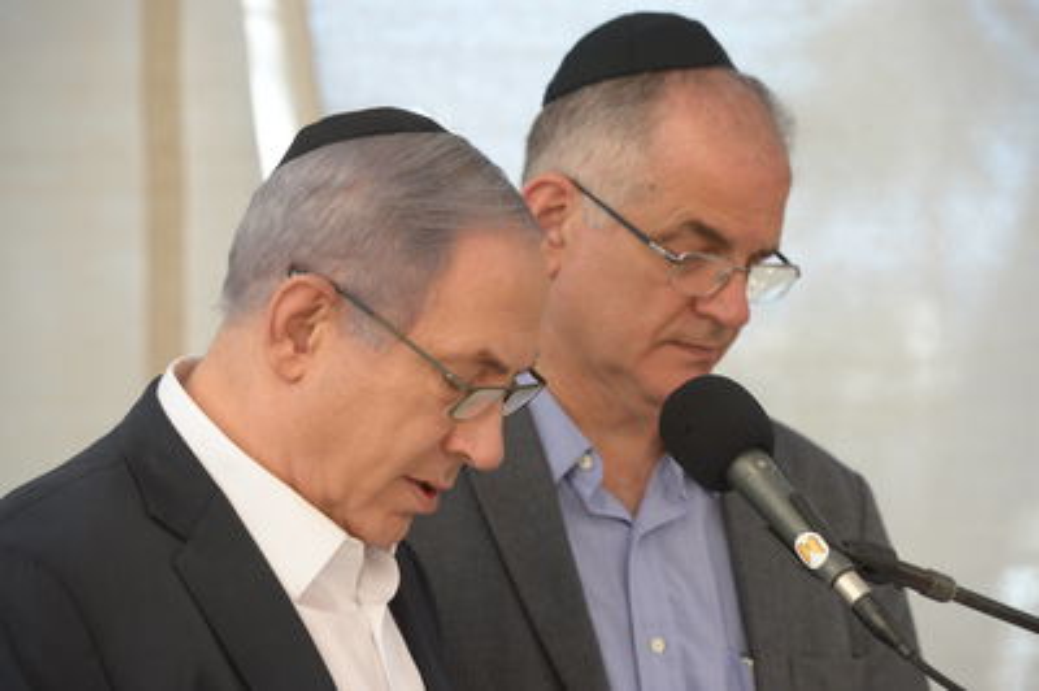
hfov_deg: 11.4
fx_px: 5191
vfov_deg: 7.6
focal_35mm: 180
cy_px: 346
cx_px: 520
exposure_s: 1/125
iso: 800
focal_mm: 180
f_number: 6.3
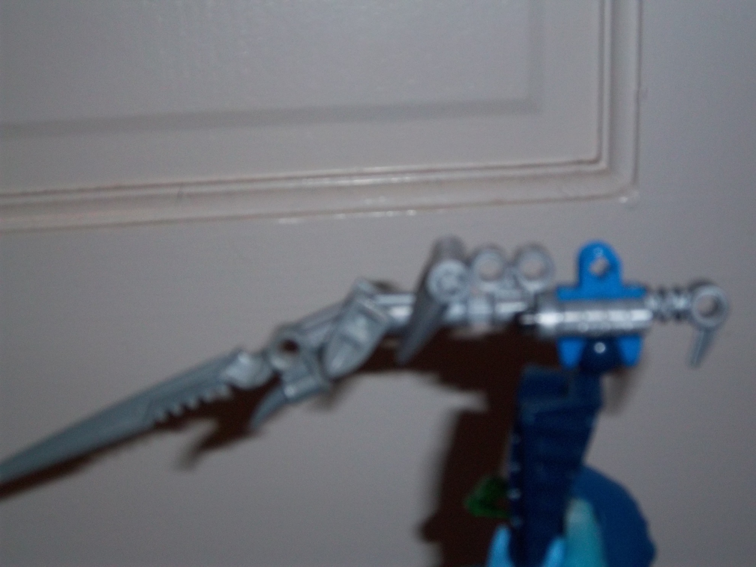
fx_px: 1267
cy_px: 284
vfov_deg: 25.2
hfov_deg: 33.2
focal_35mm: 58
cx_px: 378
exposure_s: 1/40
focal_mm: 10.42
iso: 160
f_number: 5.34
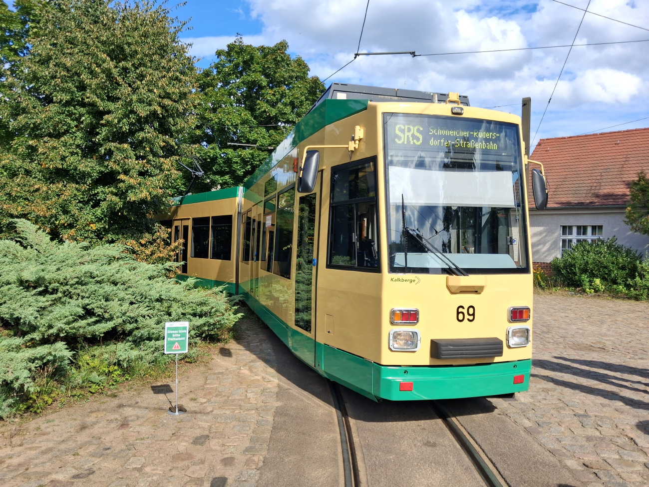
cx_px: 324
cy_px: 244
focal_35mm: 27
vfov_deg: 51.4
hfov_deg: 65.3
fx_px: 506
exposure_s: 1/522
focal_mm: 4
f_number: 1.8
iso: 20
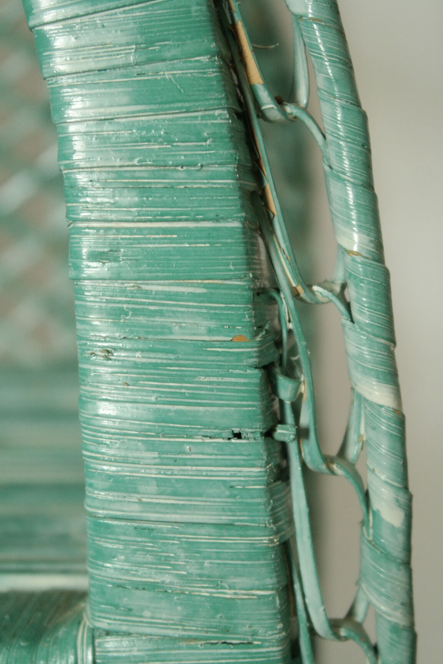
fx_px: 1421
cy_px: 332
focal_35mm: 77
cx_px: 222
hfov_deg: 17.7
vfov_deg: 26.3
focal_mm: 50
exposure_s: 1/30
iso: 800
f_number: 5.6
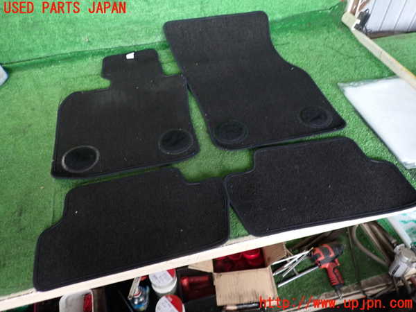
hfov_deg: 69.4
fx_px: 300
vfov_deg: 54.9
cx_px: 208
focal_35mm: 25
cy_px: 156
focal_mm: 4.5
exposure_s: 1/30
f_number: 2
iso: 200
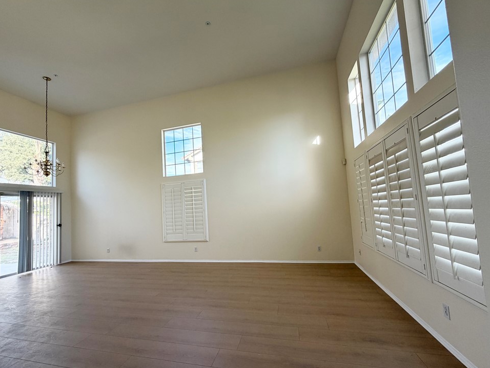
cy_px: 193
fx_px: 212
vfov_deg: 81.7
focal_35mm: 15
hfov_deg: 98.1
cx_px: 237
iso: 100
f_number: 2.2
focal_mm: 2.22
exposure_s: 1/121
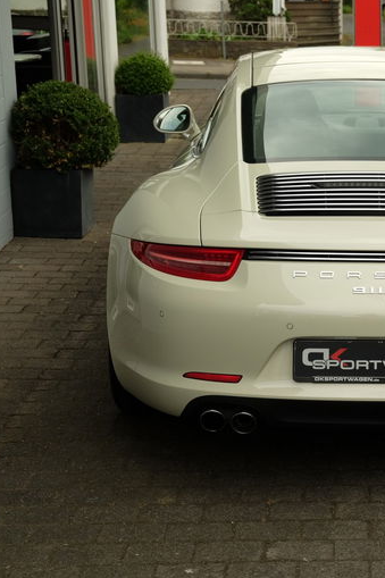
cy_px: 288
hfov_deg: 15.1
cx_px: 387
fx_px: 1429
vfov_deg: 22.9
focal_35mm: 89
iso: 200
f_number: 5.6
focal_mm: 39
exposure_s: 1/240
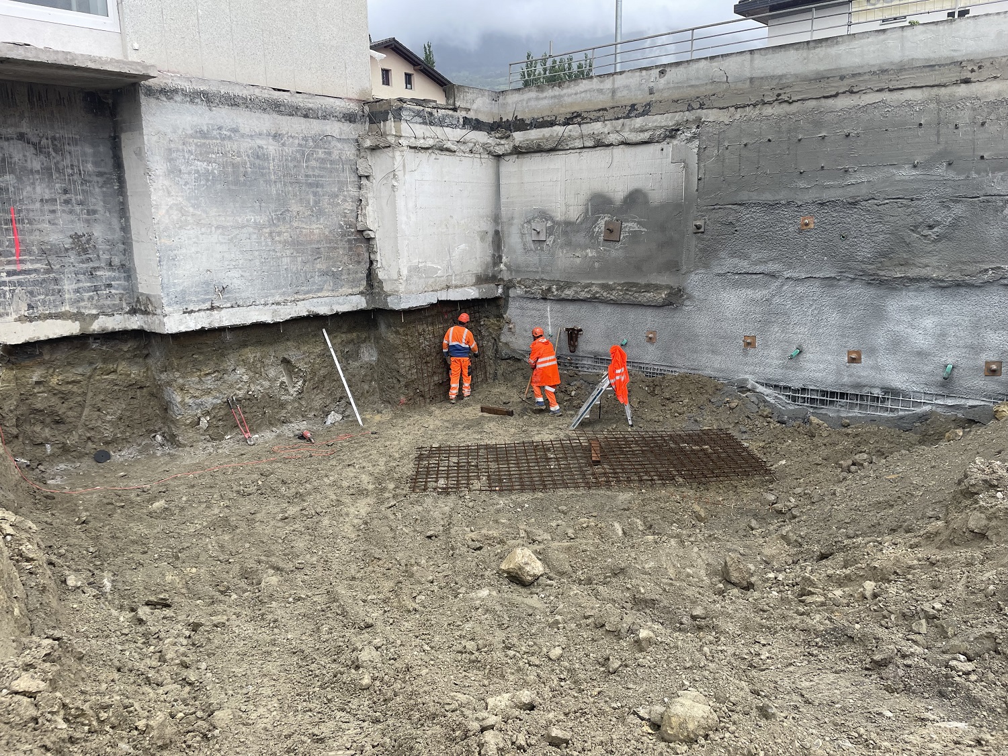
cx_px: 504
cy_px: 378
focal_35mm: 26
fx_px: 757
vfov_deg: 53.1
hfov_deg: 67.3
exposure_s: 1/615
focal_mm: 4.2
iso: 32
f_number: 1.6
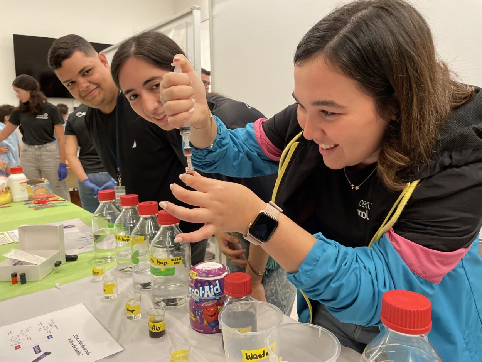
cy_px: 181
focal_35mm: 26
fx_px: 362
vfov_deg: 53.1
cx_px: 241
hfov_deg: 67.3
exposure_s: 1/60
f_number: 1.6
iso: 400
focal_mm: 4.2
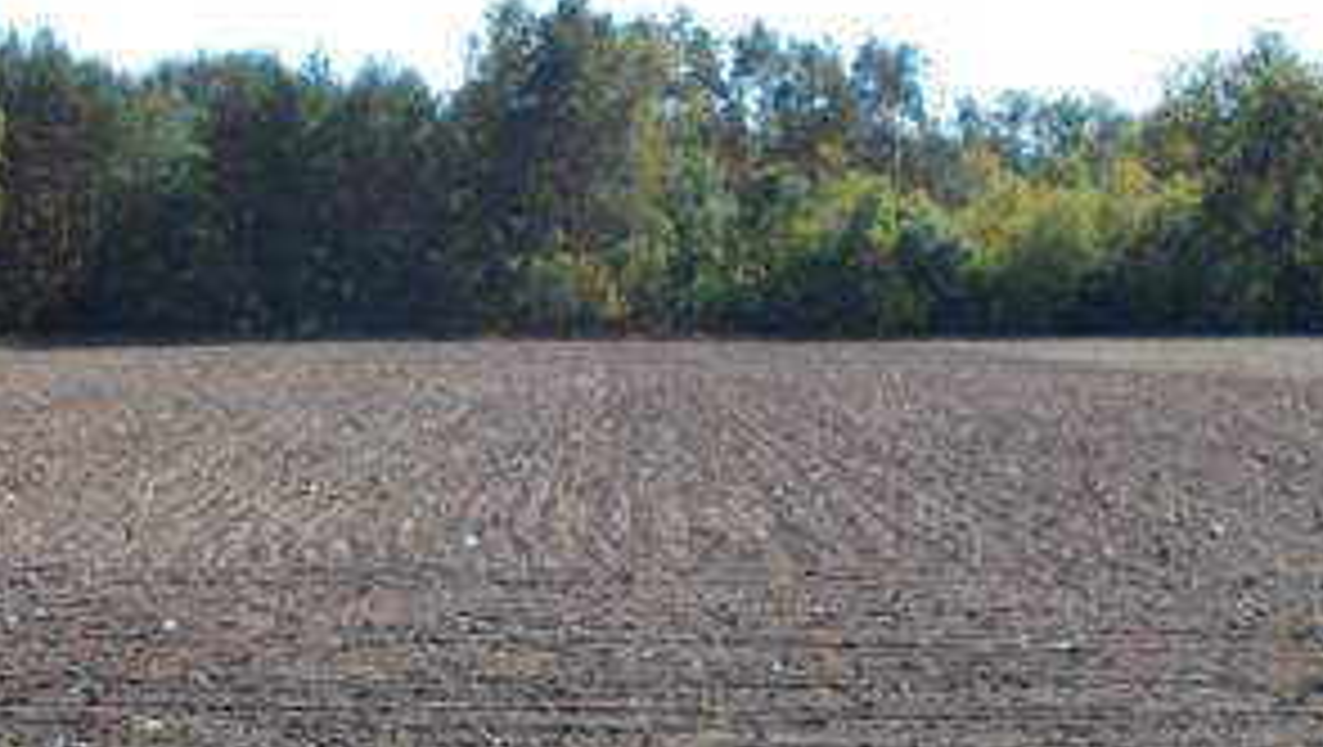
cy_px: 536
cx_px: 338
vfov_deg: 15.7
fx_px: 2704
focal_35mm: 77
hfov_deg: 27.1
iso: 80
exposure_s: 1/500
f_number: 3.2
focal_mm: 4.6
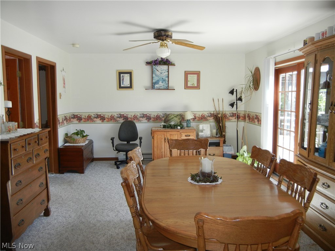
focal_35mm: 30
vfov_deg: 46.8
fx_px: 290
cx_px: 168
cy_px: 126
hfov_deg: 60.0
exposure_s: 1/52.5
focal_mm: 5.4
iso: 160
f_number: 3.5
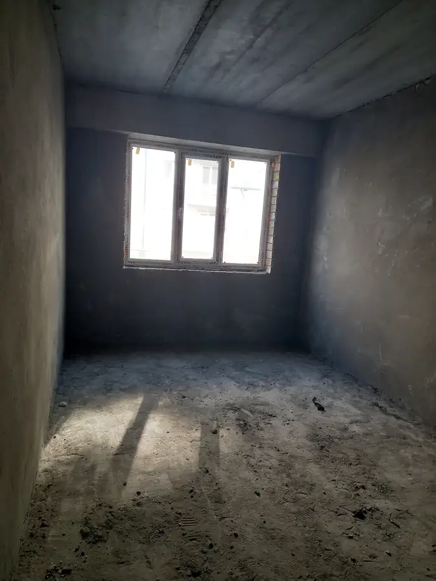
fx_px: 420
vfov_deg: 69.4
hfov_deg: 54.9
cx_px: 218
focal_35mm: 25
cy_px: 290
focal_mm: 4.6
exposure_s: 1/60
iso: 80
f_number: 2
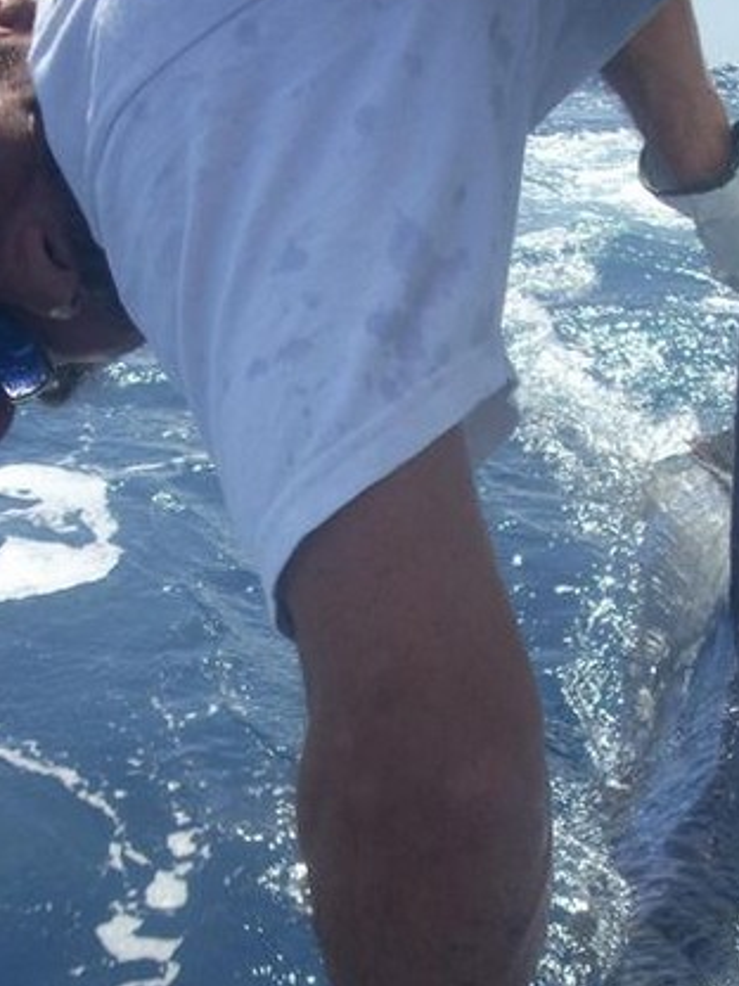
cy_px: 711
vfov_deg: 33.8
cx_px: 365
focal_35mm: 56
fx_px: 1594
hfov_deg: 26.1
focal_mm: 6.2
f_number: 5.6
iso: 64
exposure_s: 1/201
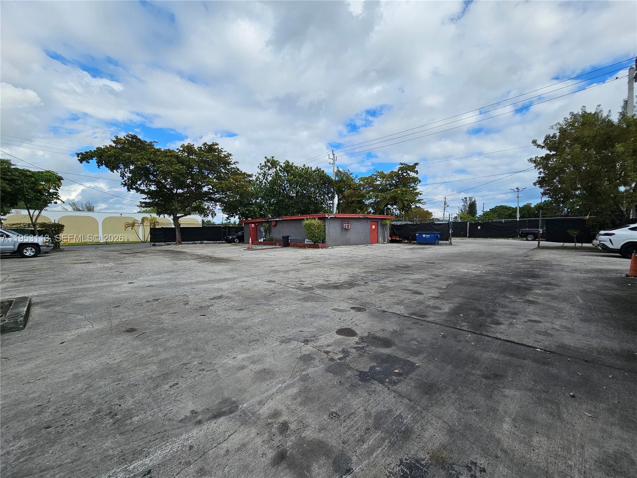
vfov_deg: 89.9
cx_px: 318
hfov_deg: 106.2
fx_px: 239
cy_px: 239
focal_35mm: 13
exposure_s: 1/2621
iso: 50
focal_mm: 2.2
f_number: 2.2
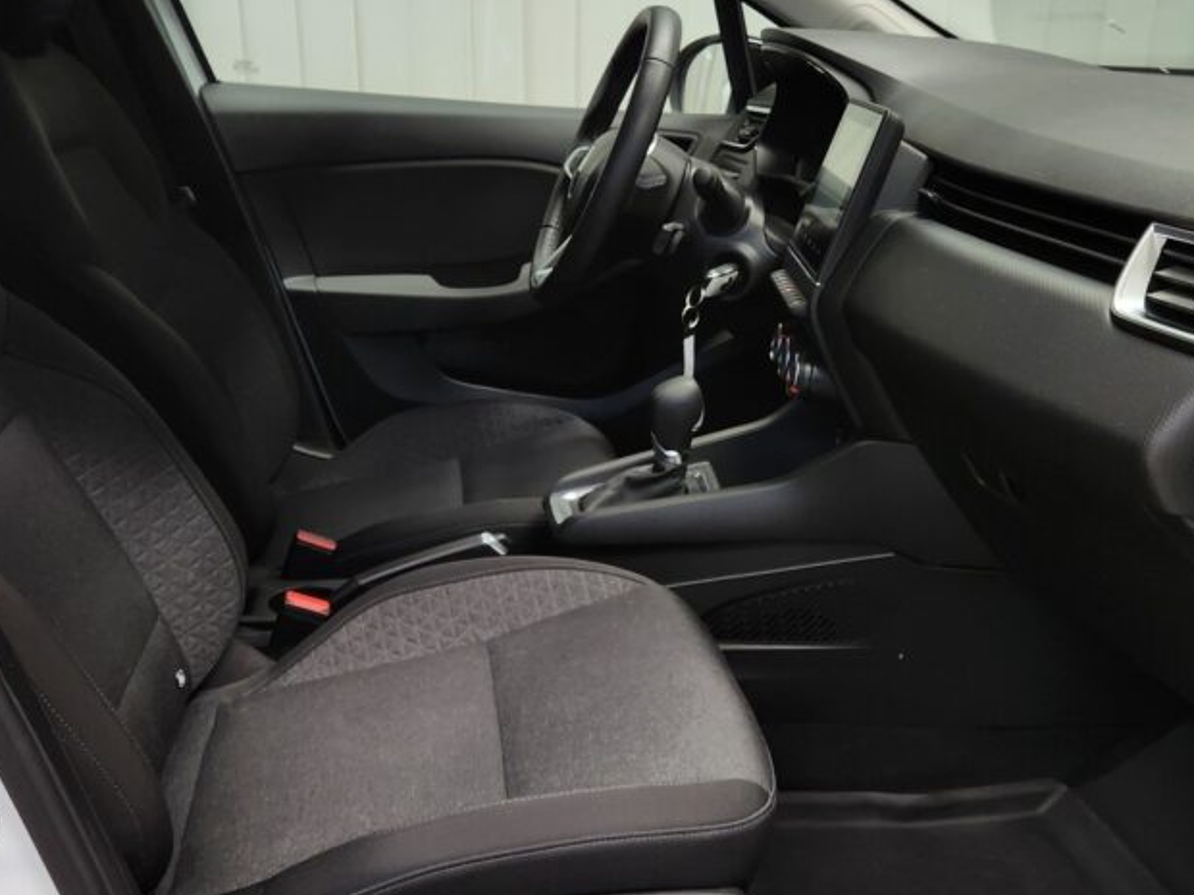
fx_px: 1311
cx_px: 558
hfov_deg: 48.9
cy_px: 570
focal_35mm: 38
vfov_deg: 37.4
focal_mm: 5.4
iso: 125
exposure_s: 1/100
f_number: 1.8
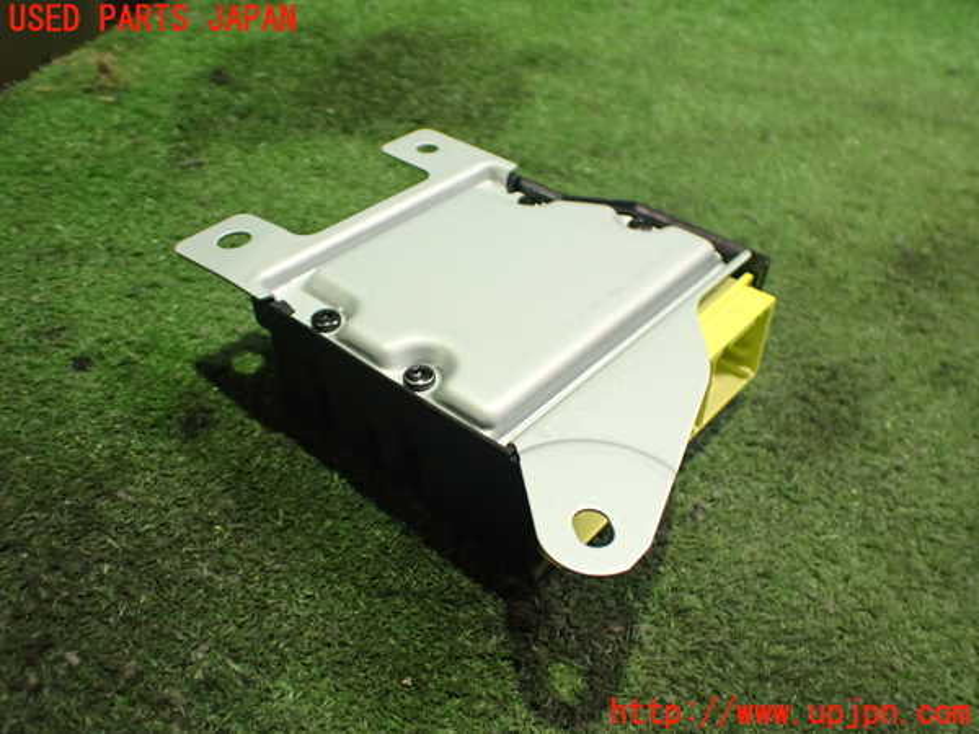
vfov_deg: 46.8
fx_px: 848
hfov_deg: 60.0
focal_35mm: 30
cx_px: 490
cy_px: 367
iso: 800
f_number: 2.3
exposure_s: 1/30
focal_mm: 5.4
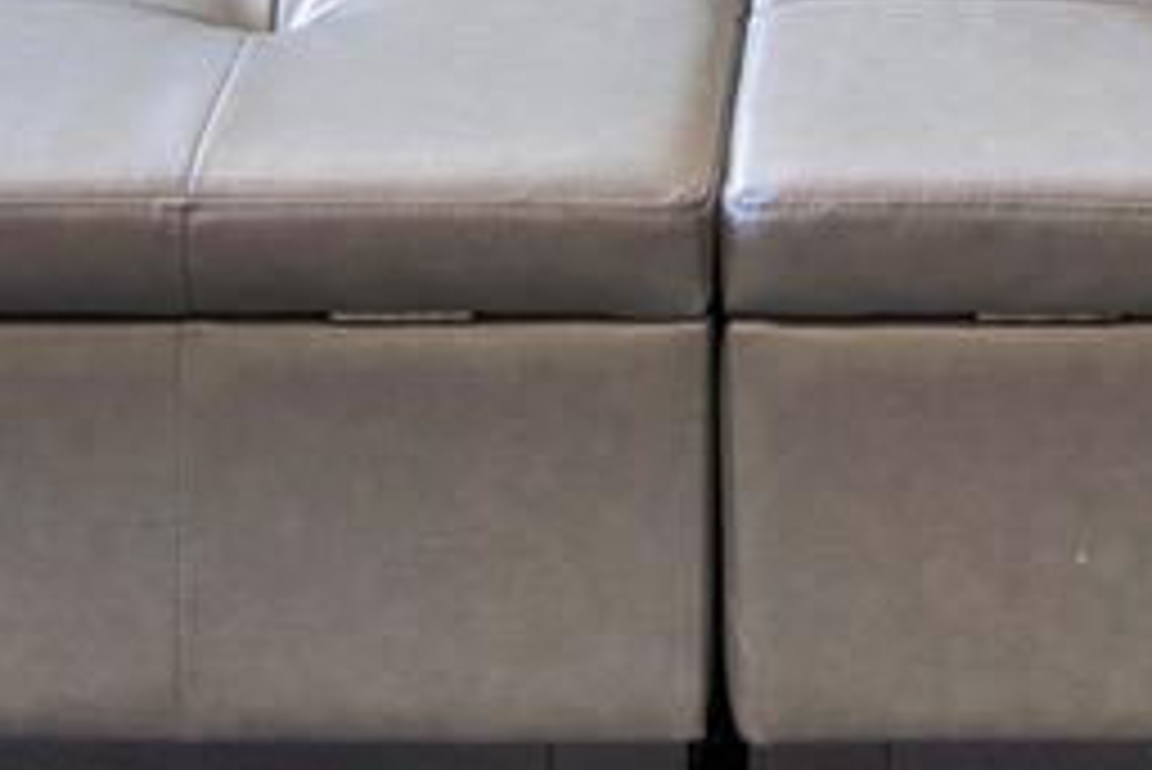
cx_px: 1138
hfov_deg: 14.0
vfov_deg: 7.8
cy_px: -1839
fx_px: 4610
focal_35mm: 144
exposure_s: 1/6
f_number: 11
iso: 200
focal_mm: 18
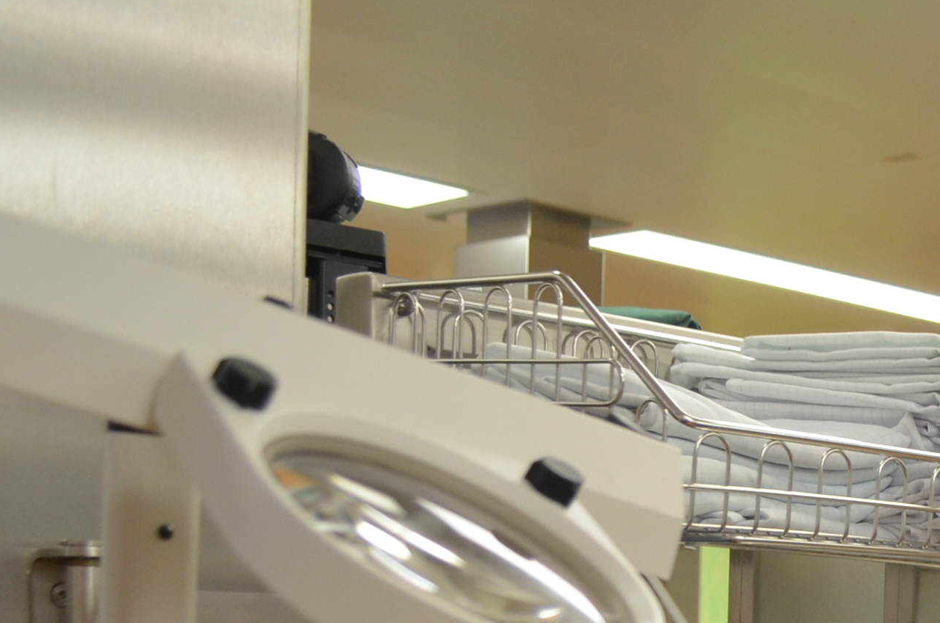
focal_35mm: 78
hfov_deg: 23.2
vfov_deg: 16.2
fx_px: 2032
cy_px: 884
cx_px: 1215
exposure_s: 1/60
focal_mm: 18
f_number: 4
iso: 500
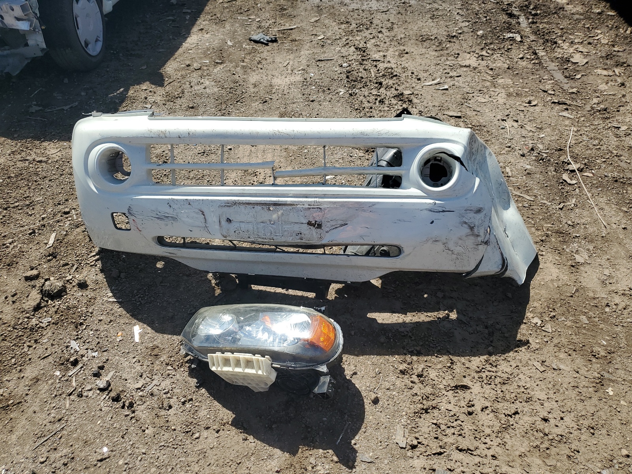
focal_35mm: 26
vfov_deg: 53.1
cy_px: 237
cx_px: 316
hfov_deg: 67.3
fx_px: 475
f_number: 1.5
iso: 50
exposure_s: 1/3333
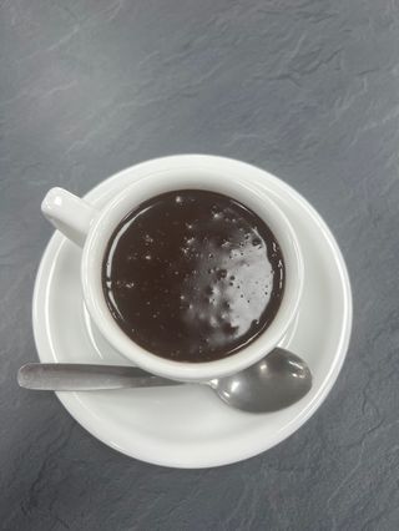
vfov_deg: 67.3
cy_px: 266
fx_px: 399
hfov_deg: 53.1
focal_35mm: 26
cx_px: 200
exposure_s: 1/121
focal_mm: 5.7
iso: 50
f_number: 1.5
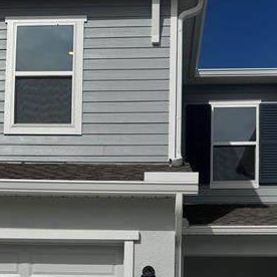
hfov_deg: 29.1
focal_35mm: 59
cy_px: 284
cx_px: 140
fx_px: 534
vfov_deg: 27.2
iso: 64
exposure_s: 1/12346
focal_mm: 6.76
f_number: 1.78
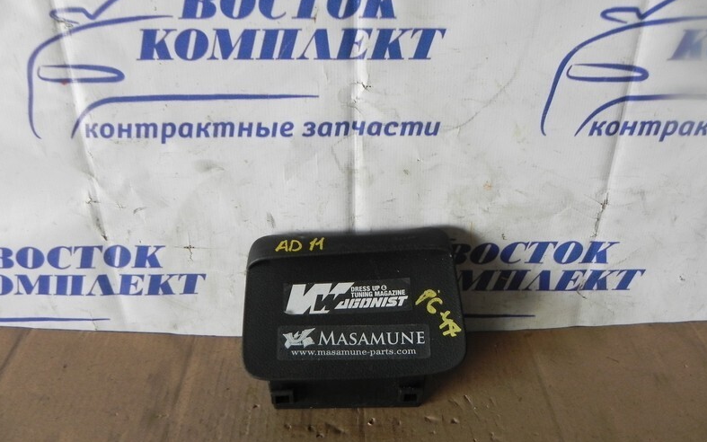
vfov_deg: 44.5
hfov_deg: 66.5
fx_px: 540
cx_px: 352
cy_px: 248
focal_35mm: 28
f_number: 2.8
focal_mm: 4.6
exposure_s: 1/59.5
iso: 160
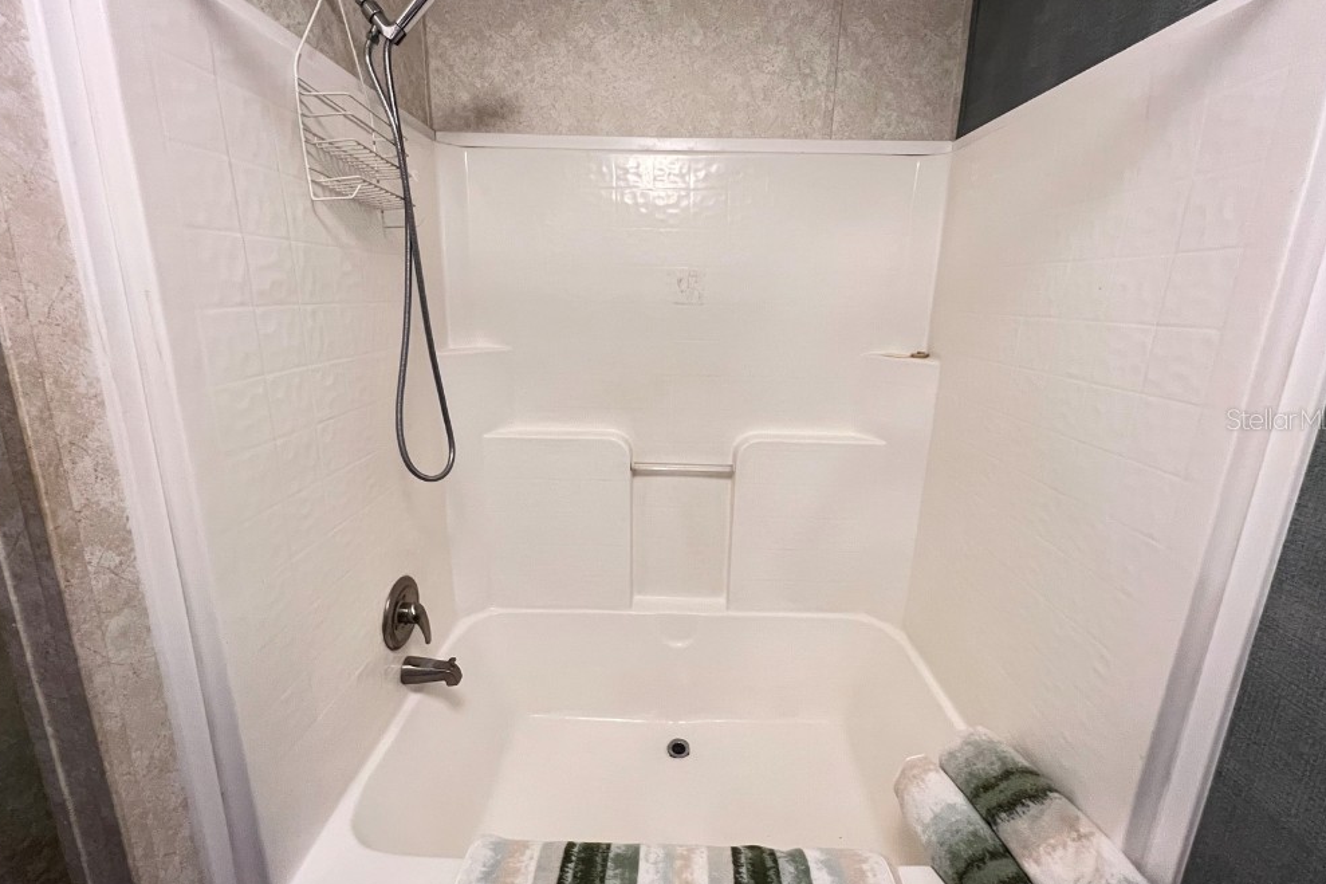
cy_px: 419
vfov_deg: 81.1
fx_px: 516
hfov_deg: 104.3
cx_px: 666
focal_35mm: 14
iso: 500
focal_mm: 1.57
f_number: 1.8
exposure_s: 1/60
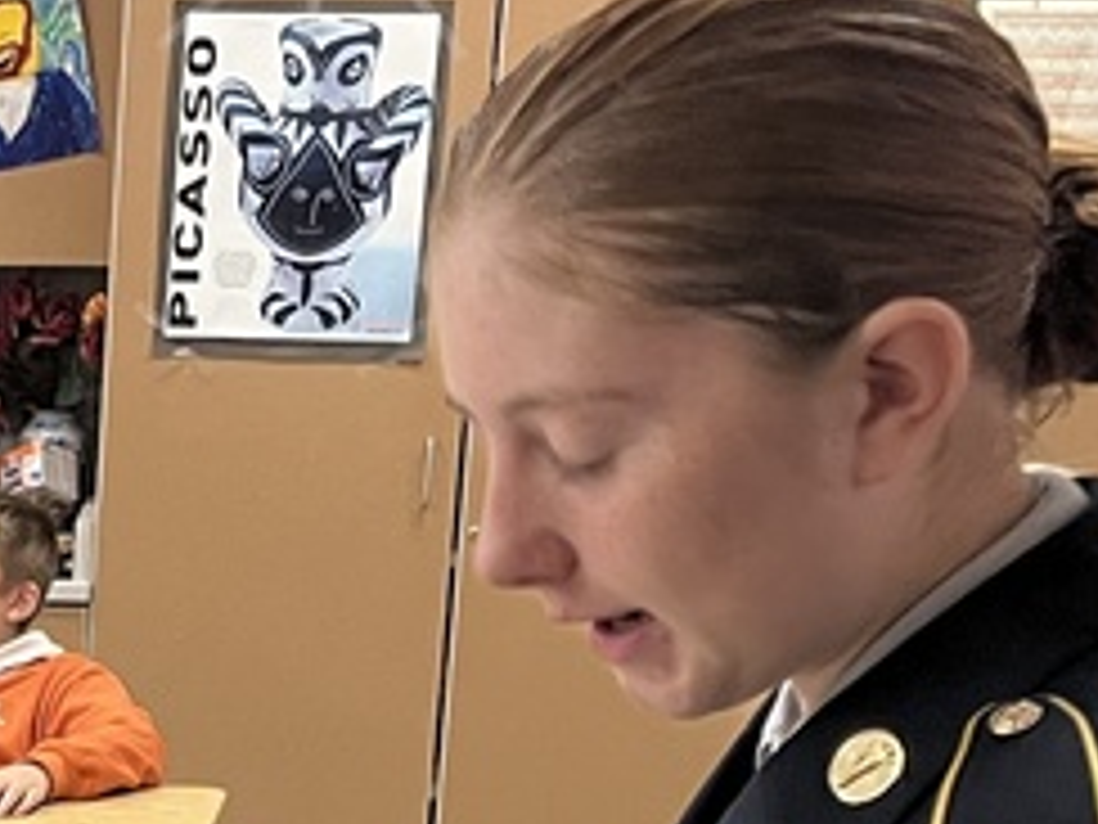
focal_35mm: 109
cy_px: 1184
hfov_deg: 16.6
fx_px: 3457
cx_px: -508
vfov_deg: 13.0
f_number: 1.6
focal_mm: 5.1
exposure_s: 1/60
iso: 160
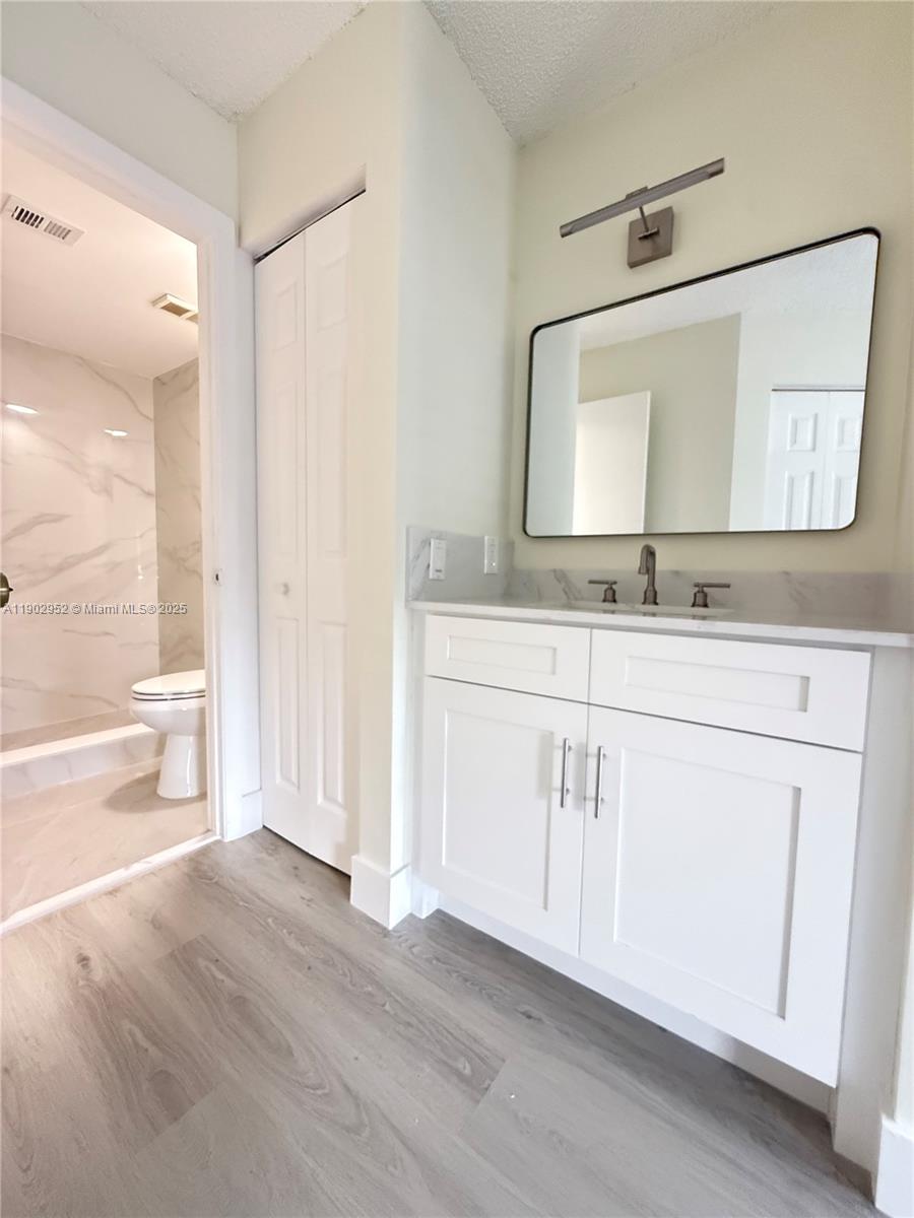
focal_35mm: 14
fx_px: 493
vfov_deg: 102.1
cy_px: 609
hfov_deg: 85.7
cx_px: 457
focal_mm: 2.22
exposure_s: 1/60
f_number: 2.2
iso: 800
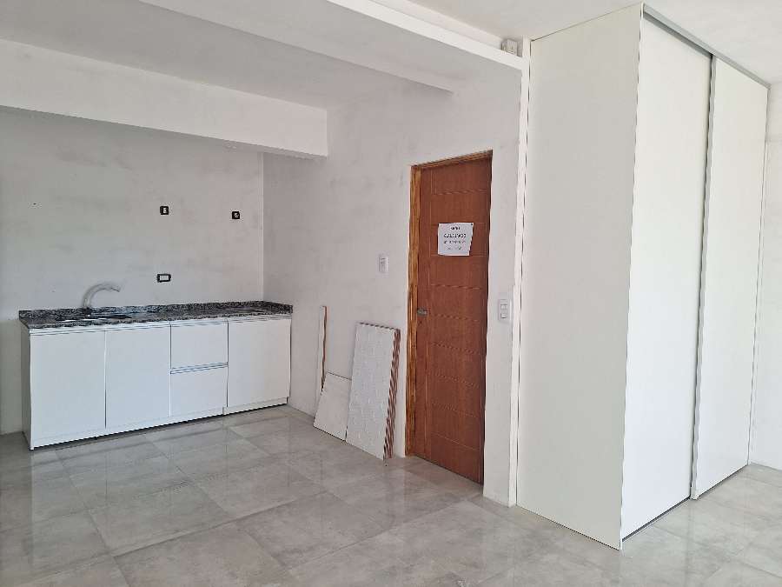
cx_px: 391
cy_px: 294
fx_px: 520
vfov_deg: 58.9
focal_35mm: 23
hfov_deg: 73.9
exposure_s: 1/100
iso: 64
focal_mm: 5.54
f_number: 1.8
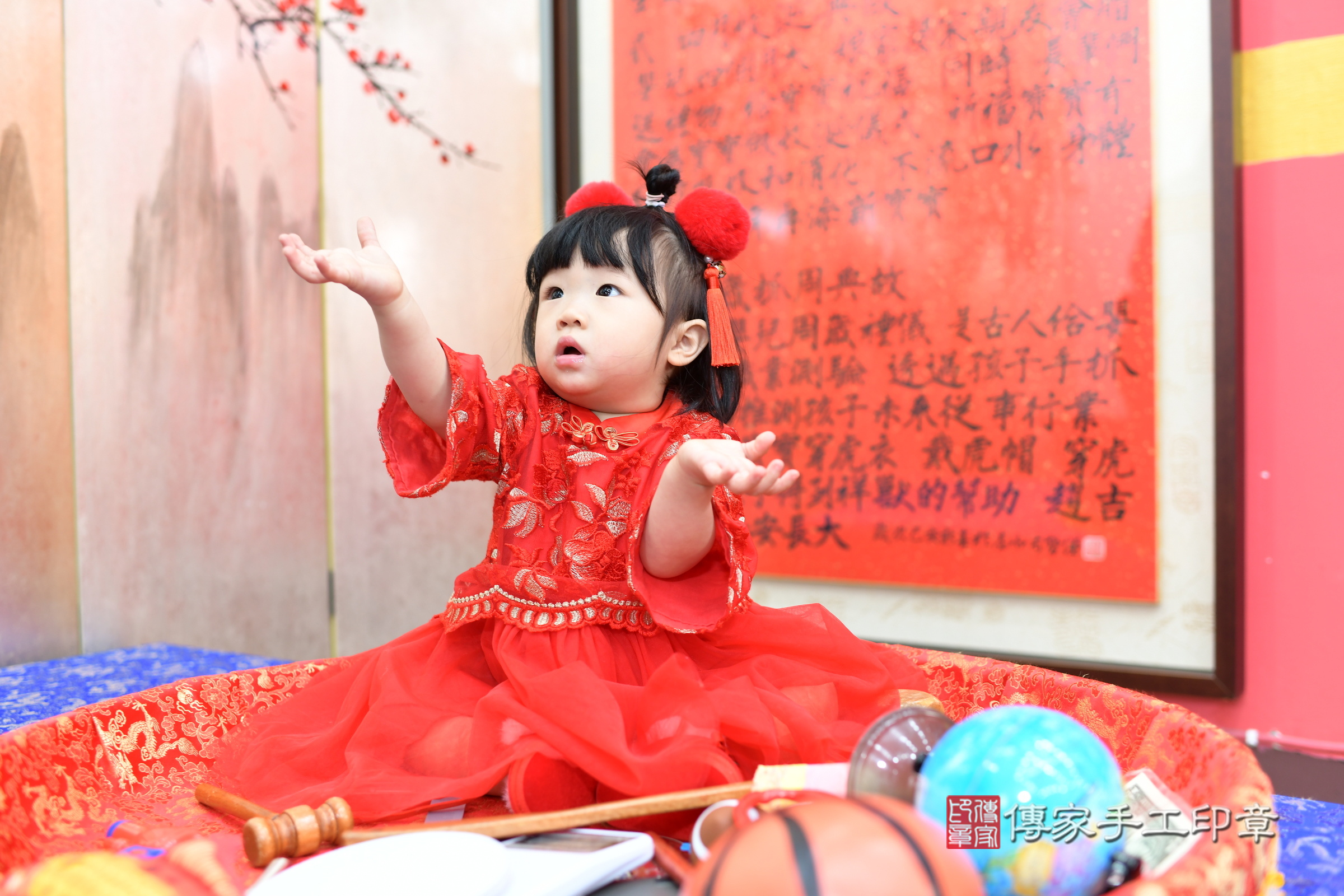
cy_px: 448
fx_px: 1307
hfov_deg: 54.4
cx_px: 672
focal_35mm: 35
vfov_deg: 37.9
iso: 500
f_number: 2.8
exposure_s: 1/200
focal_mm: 35
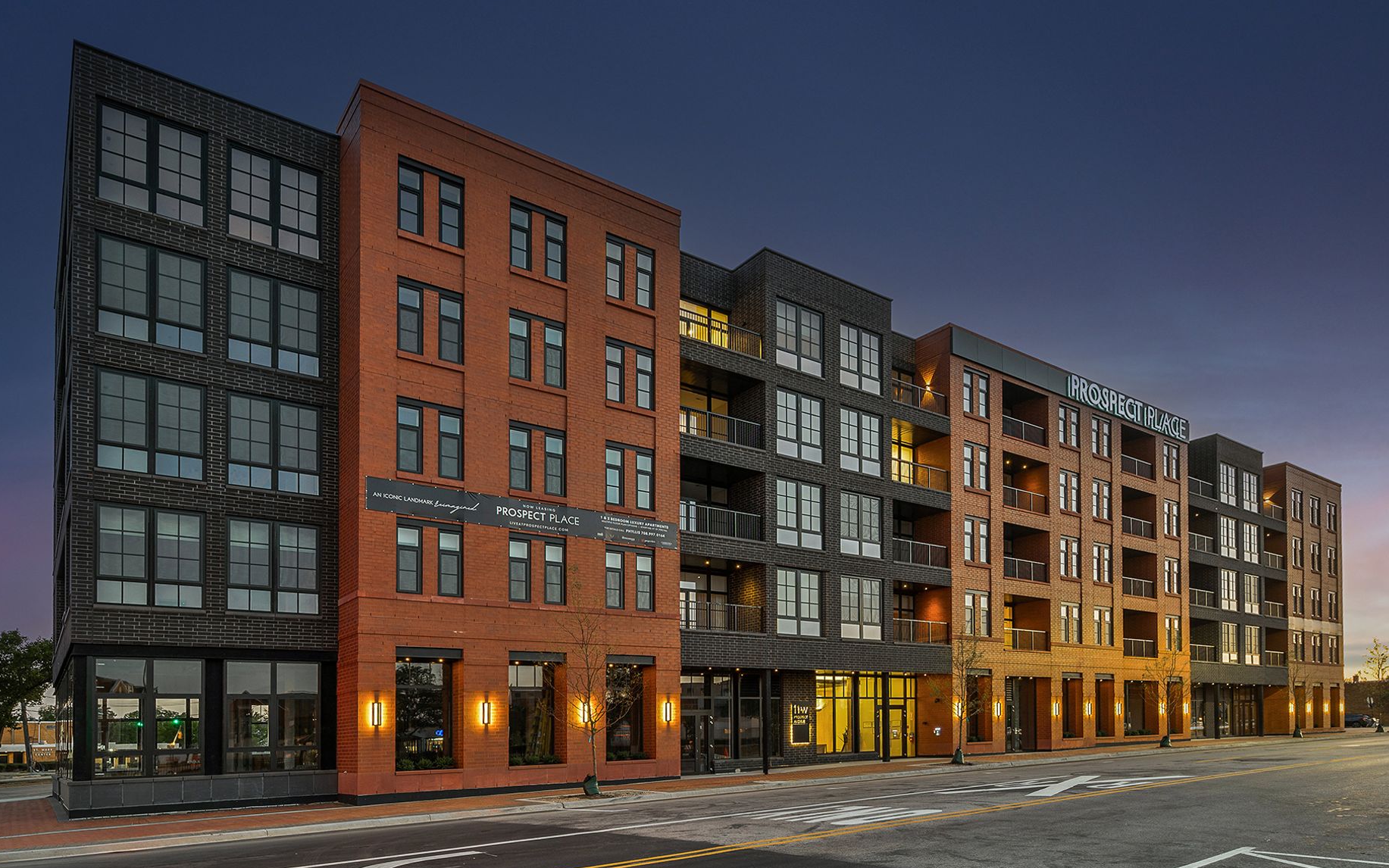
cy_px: 435
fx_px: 606
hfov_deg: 97.8
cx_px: 675
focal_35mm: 16
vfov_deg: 71.3
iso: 320
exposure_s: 1/2
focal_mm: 15
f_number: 8
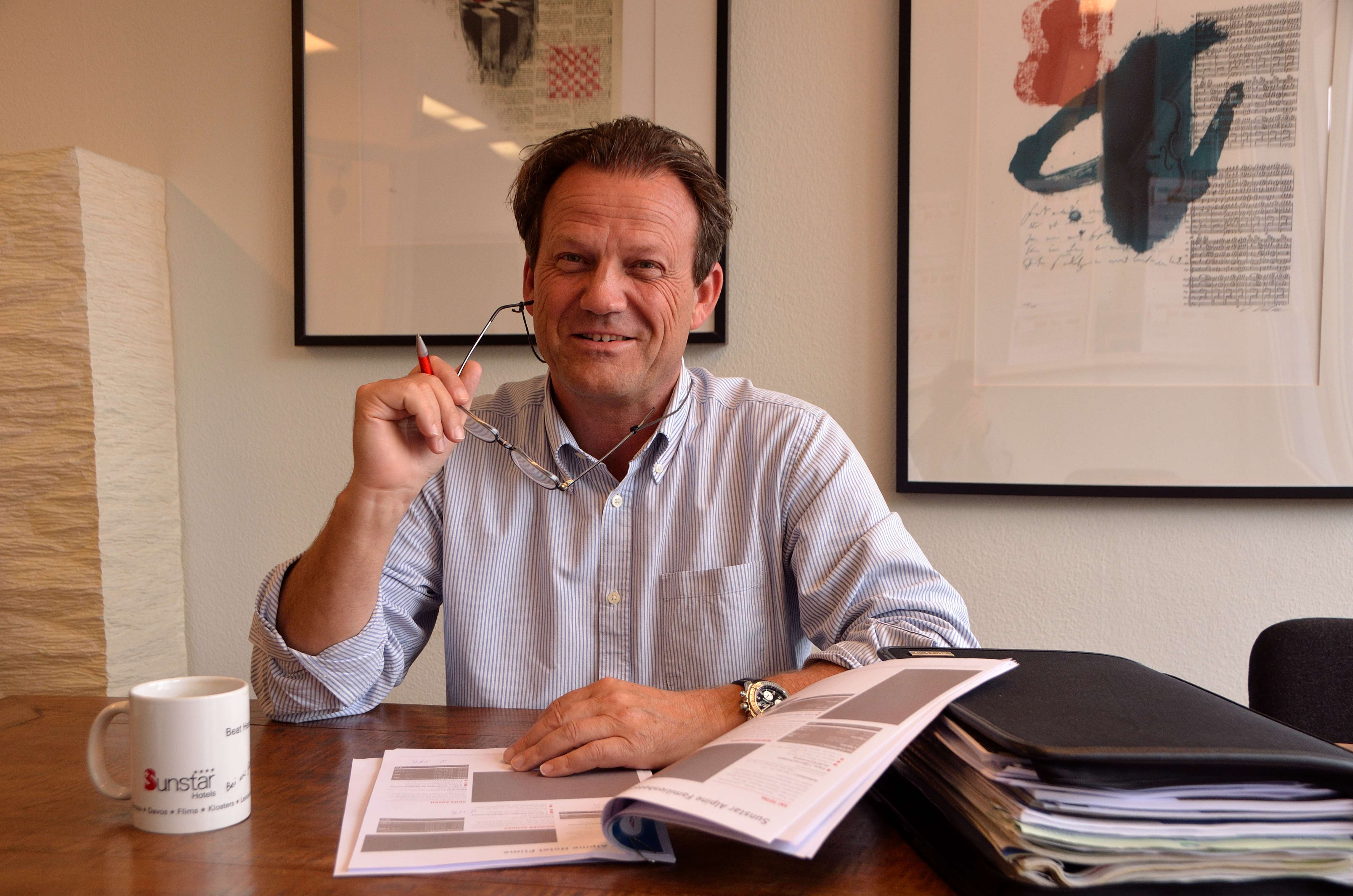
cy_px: 448
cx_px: 676
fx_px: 1350
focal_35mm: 36
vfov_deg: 36.7
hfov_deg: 53.2
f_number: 5
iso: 400
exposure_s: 1/100
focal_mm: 24
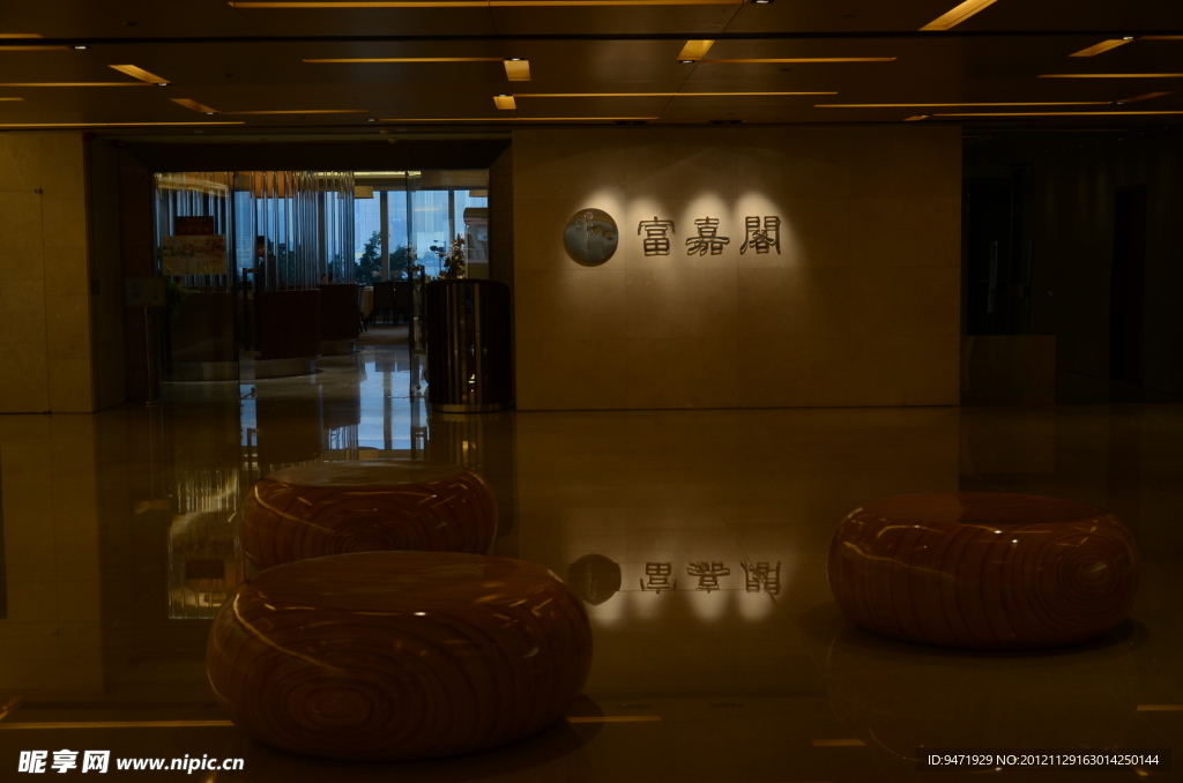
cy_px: 392
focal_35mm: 48
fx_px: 1574
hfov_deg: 41.2
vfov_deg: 27.9
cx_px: 592
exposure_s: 1/60
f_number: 5
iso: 400
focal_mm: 32
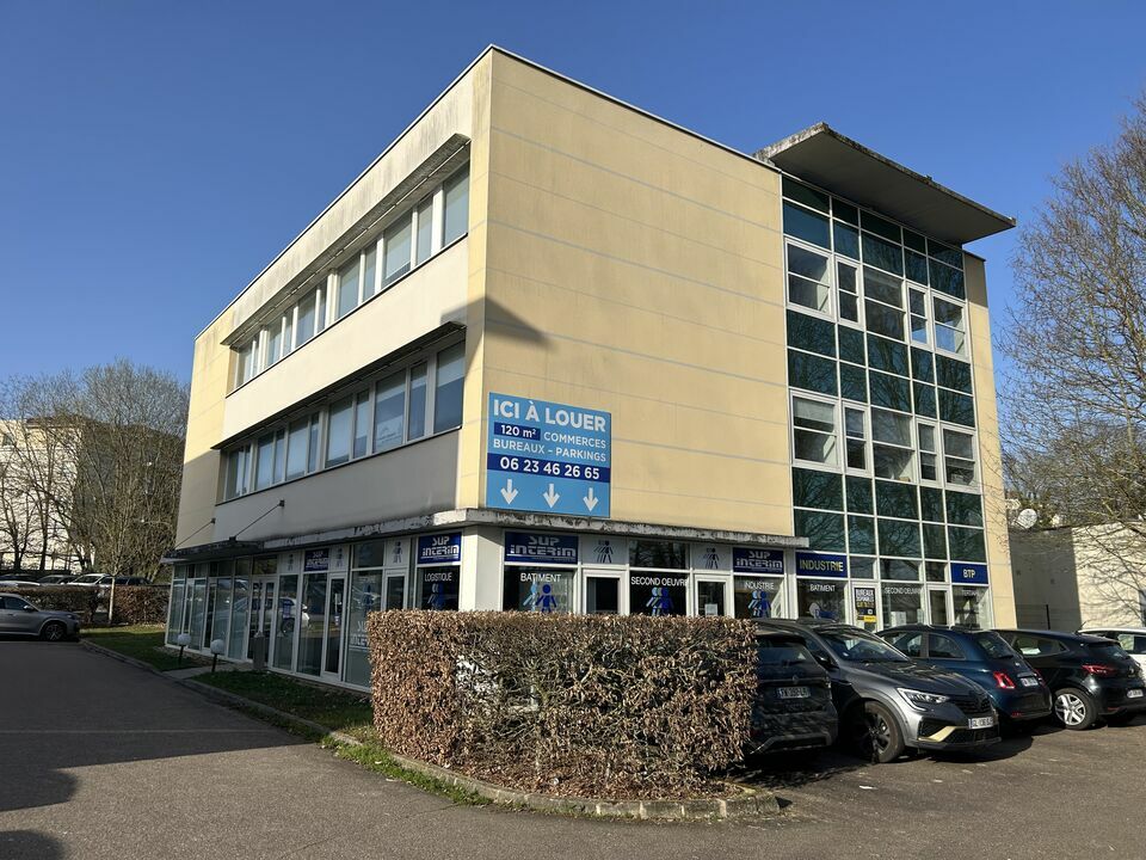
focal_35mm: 26
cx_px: 573
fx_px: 861
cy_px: 430
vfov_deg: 53.1
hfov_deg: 67.3
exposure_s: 1/4274
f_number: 1.5
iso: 50
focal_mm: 5.7
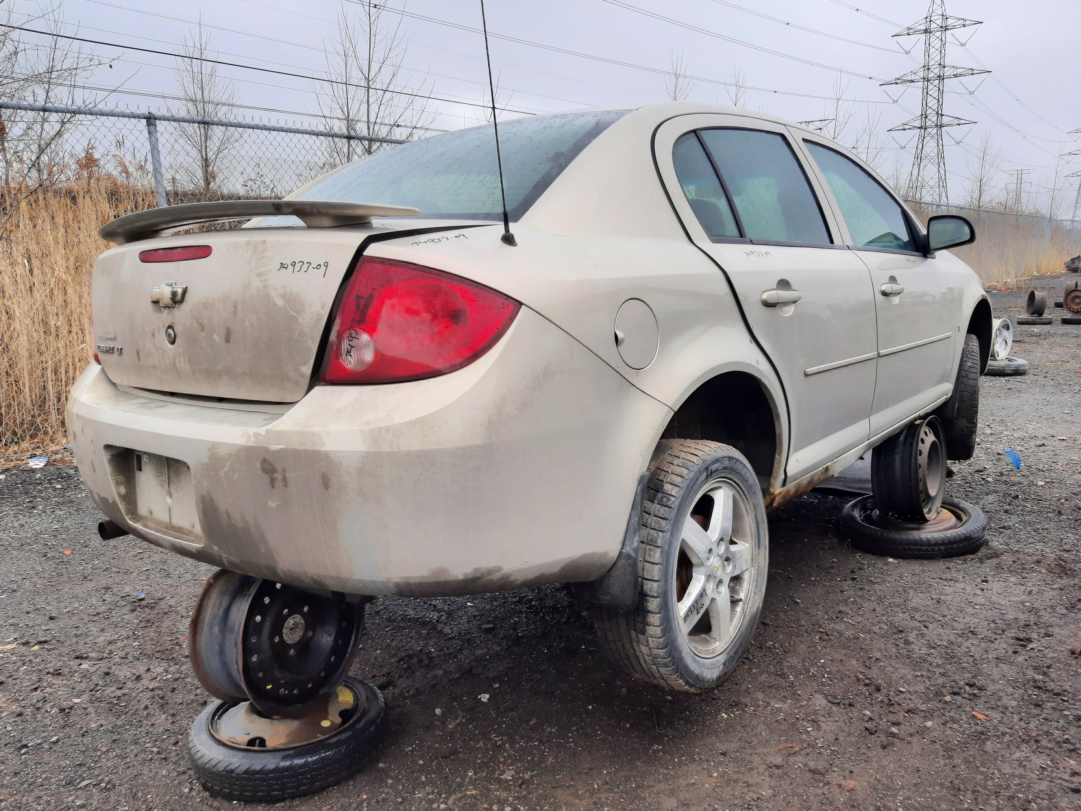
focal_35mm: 26
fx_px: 812
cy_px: 406
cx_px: 540
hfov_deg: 67.3
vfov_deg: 53.1
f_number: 1.7
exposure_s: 1/231
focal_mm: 3.92
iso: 40
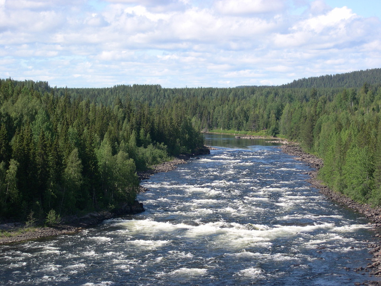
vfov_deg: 13.0
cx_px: 190
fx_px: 1255
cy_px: 143
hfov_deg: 17.3
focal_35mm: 114
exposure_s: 1/417
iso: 100
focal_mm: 24
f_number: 4.9
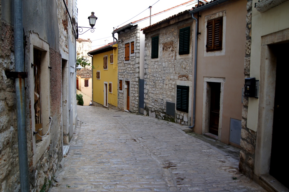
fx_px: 241
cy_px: 96
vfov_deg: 43.5
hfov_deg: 62.0
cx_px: 144
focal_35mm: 30
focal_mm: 20
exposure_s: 1/40
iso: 100
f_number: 5.6
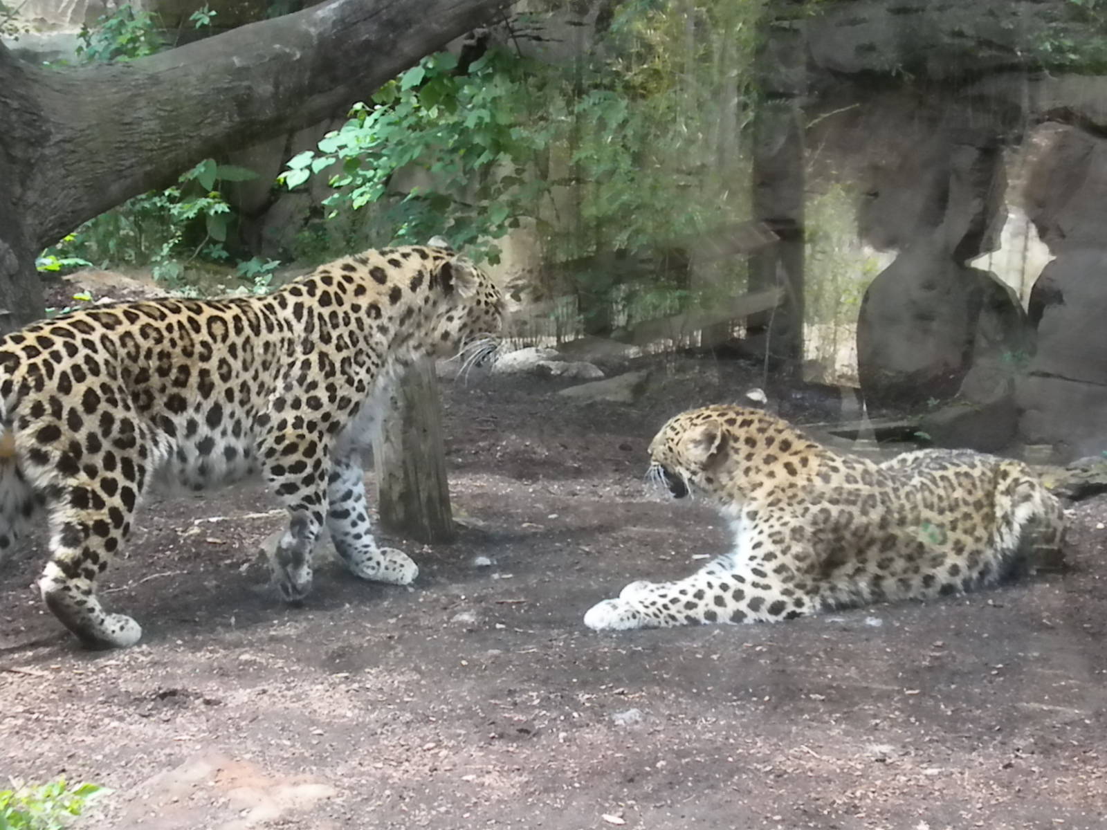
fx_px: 2303
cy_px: 415
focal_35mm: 72
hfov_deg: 27.0
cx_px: 554
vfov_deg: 20.4
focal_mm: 12.7
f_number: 5
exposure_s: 1/177
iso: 640
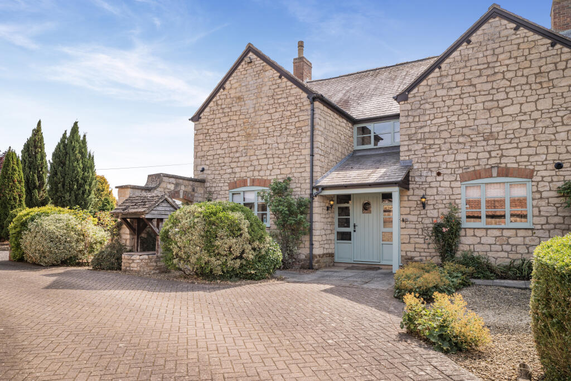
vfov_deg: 53.1
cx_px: 286
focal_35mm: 24
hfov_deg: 73.7
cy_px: 190
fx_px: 381
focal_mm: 24
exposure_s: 1/200
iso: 200
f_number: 8
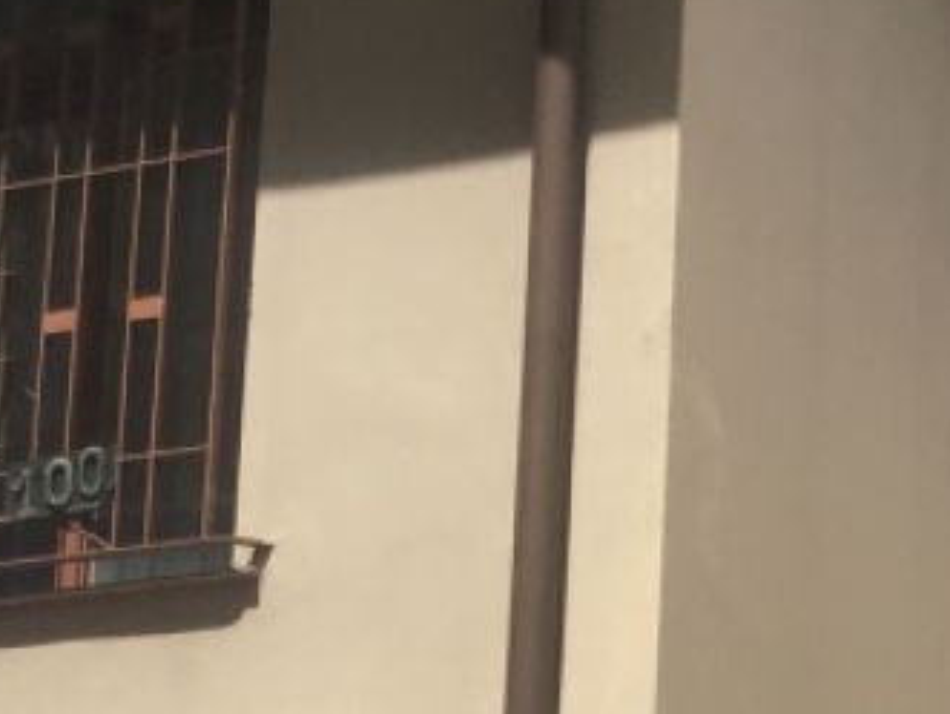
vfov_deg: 12.1
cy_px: 1336
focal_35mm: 112
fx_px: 3077
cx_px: 1174
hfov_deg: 16.7
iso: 25
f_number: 2.2
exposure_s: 1/1326
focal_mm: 4.15
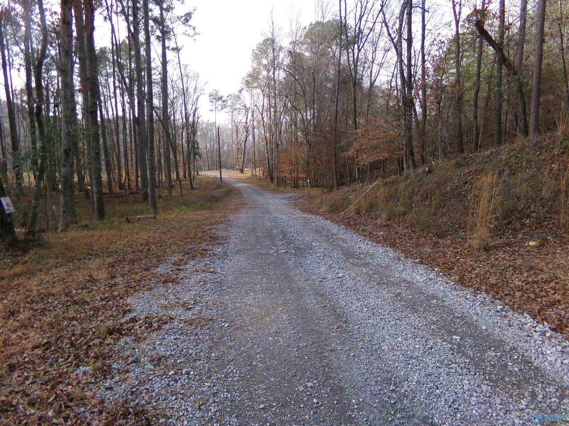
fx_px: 394
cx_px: 284
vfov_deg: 56.8
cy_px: 213
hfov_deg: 71.6
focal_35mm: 24
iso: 100
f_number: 3.7
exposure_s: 1/210
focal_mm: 4.3
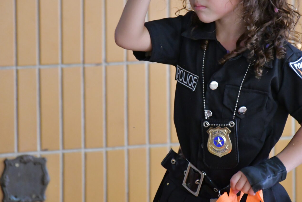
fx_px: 2684
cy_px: 63
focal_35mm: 320
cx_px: 198
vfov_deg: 4.3
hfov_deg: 6.4
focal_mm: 140
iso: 5600
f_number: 5.6
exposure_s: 1/250
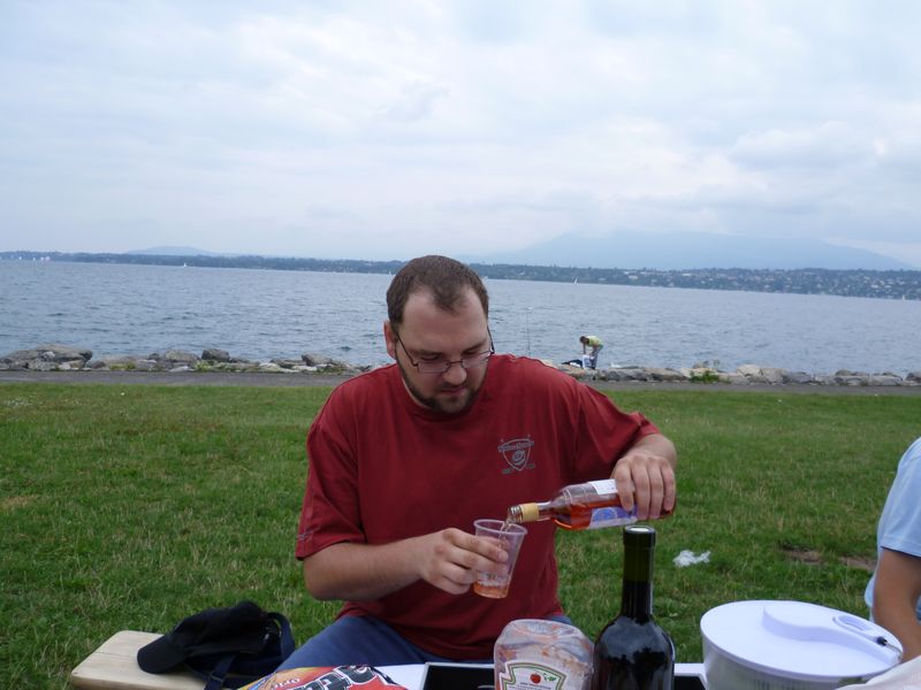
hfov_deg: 60.0
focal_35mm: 30
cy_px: 345
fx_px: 798
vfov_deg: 46.8
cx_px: 460
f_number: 2.9
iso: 80
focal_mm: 5.4
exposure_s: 1/640
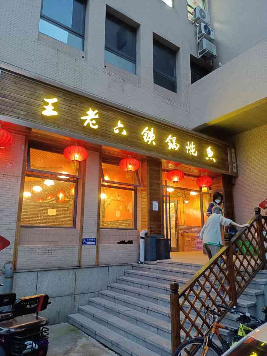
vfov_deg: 69.4
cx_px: 134
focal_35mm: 25
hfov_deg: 54.9
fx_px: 257
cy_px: 178
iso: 675
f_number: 1.79
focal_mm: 4.71
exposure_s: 1/50
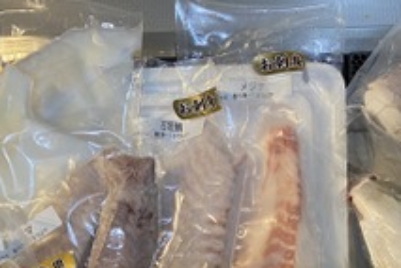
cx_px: 322
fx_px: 679
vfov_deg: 20.8
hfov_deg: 32.0
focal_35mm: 61
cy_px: 323
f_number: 1.8
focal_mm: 4.25
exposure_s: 1/62
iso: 125
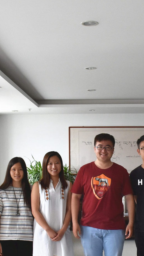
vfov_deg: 34.0
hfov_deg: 19.6
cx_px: 109
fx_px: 414
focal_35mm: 61
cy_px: 174
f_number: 7.1
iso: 800
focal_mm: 18
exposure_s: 1/200
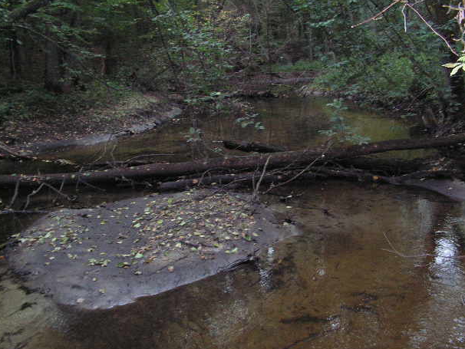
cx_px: 242
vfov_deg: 37.7
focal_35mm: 38
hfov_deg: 48.9
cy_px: 176
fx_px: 511
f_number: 3.2
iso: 160
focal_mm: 6
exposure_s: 1/40
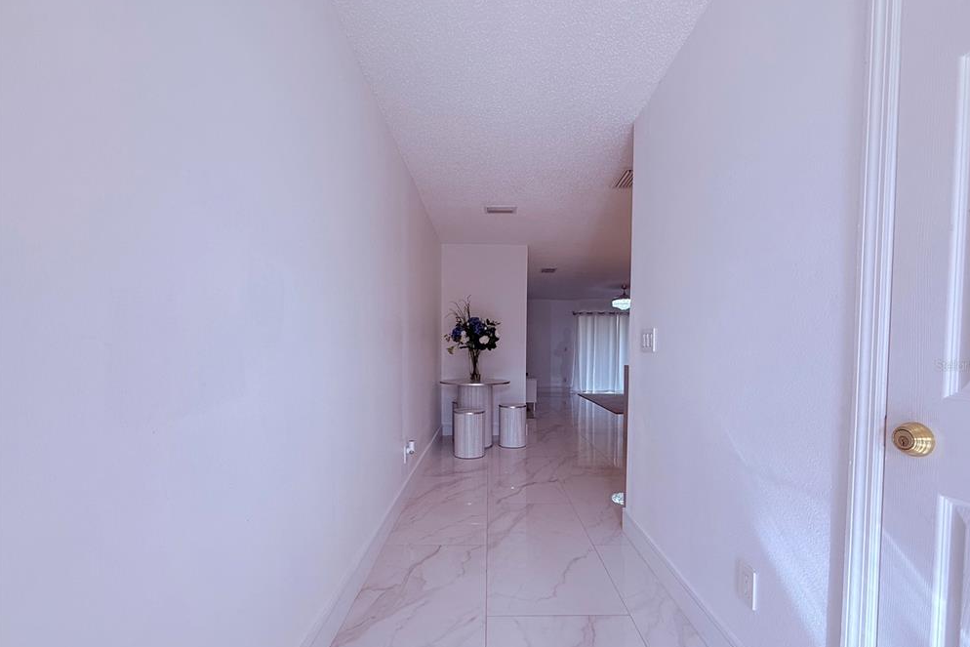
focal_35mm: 15
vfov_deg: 77.0
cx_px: 495
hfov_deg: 100.4
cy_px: 365
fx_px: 404
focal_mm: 2.22
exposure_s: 1/120
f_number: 2.2
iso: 64
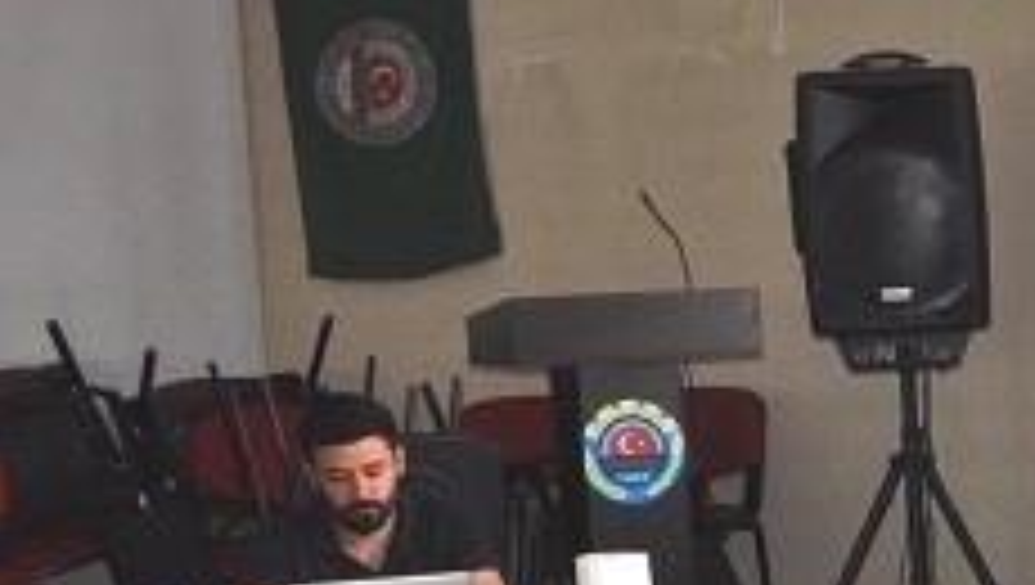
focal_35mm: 96
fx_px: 2638
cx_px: 1582
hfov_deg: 19.2
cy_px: 616
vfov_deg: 12.5
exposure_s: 1/125
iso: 720
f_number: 3.5
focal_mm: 20
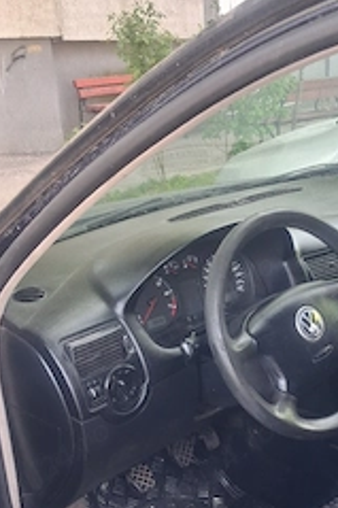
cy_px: 334
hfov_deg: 28.2
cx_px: 249
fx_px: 663
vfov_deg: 41.5
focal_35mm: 47
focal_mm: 4
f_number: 1.8
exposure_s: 1/100
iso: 200
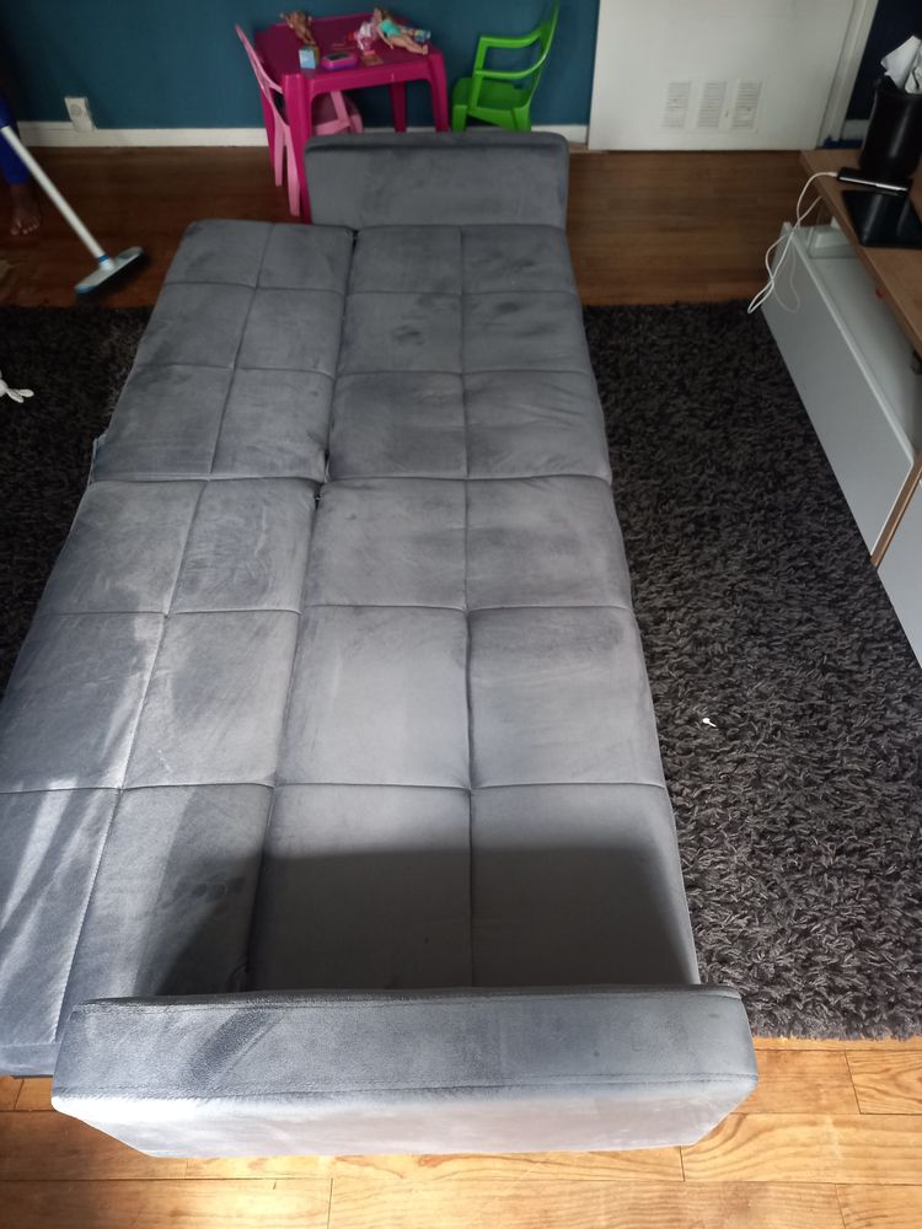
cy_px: 614
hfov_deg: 54.9
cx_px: 461
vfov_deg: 69.4
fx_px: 888
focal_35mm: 25
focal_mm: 4.6
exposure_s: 1/24
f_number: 2
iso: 250
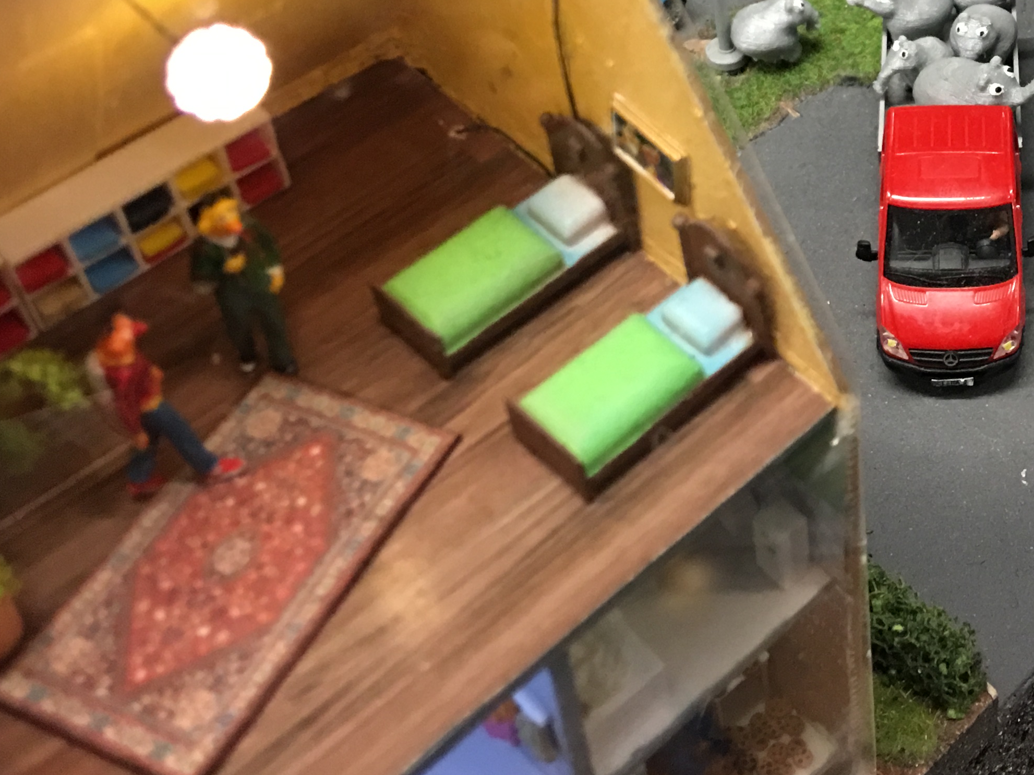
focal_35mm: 59
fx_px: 1762
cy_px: 67
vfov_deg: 24.1
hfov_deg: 30.5
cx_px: 1028
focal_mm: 4.15
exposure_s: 1/10
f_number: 2.2
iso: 80
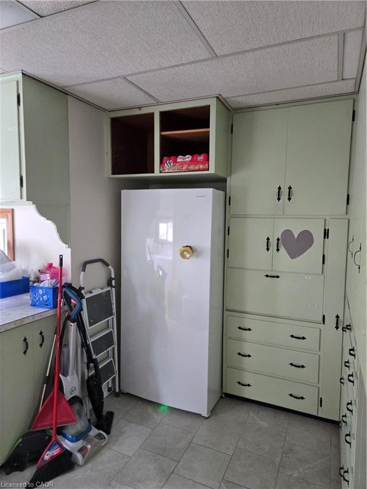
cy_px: 244
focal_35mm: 23
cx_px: 184
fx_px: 325
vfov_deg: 73.9
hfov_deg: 58.9
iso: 640
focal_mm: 5.4
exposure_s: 1/120
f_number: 1.8
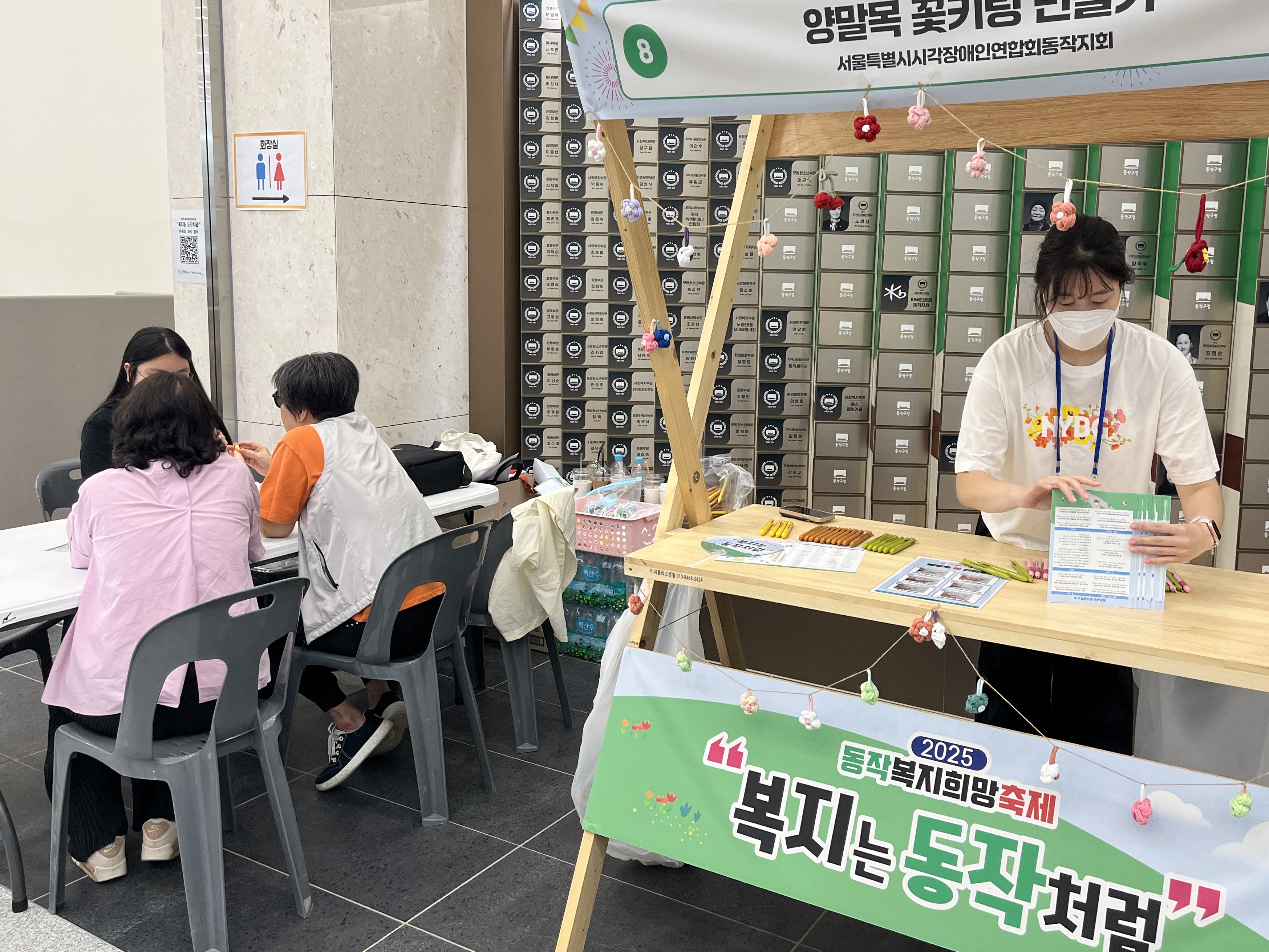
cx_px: 708
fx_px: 1100
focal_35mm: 30
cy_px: 408
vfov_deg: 46.7
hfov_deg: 59.8
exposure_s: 1/120
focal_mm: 5.1
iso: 125
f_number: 1.6
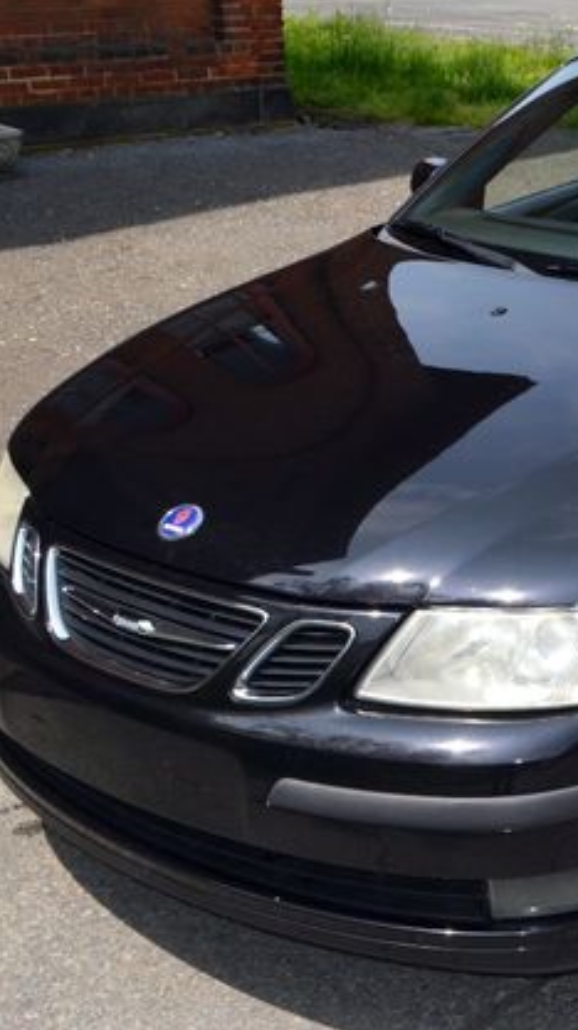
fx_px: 1447
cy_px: 511
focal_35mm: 53
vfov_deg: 39.2
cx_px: 709
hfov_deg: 20.9
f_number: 9
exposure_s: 1/200
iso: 100
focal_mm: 22
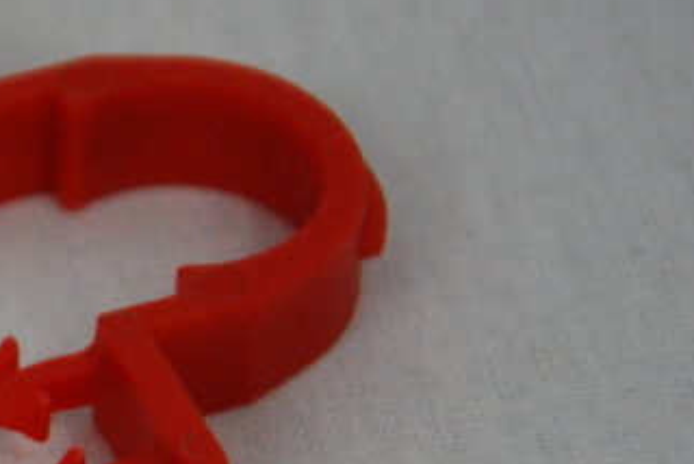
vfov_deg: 3.6
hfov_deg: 5.3
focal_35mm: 384
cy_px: 569
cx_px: -262
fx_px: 7409
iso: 1400
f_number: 5.6
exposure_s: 1/125
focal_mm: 80
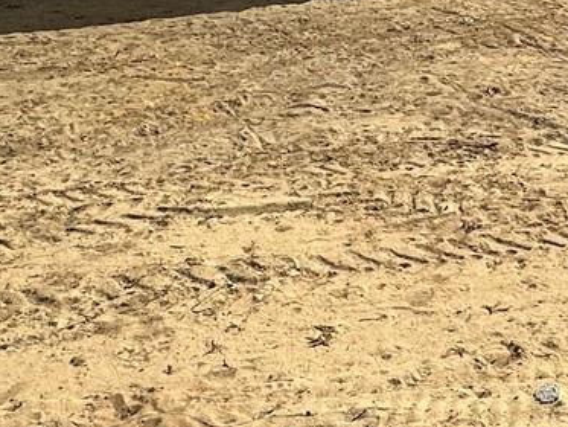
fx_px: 985
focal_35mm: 60
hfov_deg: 30.1
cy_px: -50
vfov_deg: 22.9
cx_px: 556
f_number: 2.2
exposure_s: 1/3731
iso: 50
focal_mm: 2.22
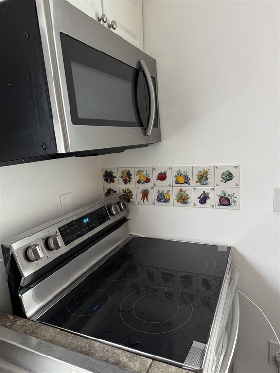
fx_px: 259
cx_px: 140
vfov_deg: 71.6
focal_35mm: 24
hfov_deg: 56.8
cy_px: 186
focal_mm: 6.76
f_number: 1.78
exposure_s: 1/60
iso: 320
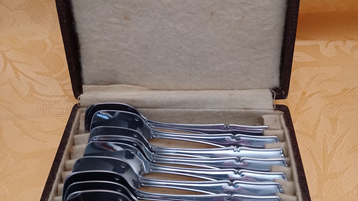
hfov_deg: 54.0
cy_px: 99
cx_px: 178
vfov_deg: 32.0
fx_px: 351
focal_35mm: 37
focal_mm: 4.6
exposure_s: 1/20
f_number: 1.8
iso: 1250
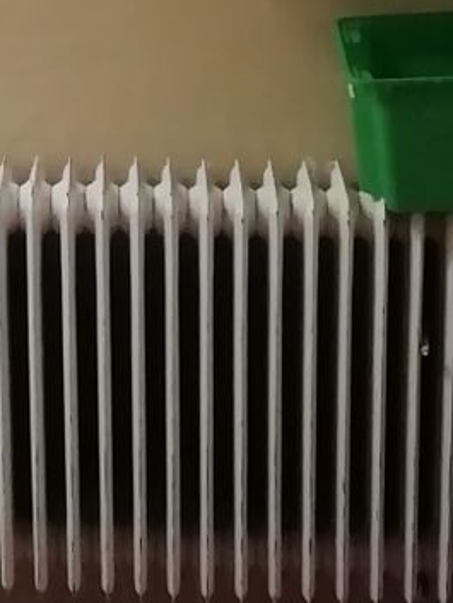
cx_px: -32
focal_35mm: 135
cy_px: -49
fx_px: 2354
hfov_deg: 10.9
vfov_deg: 14.3
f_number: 2.2
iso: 320
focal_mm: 3.46
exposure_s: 1/33.3
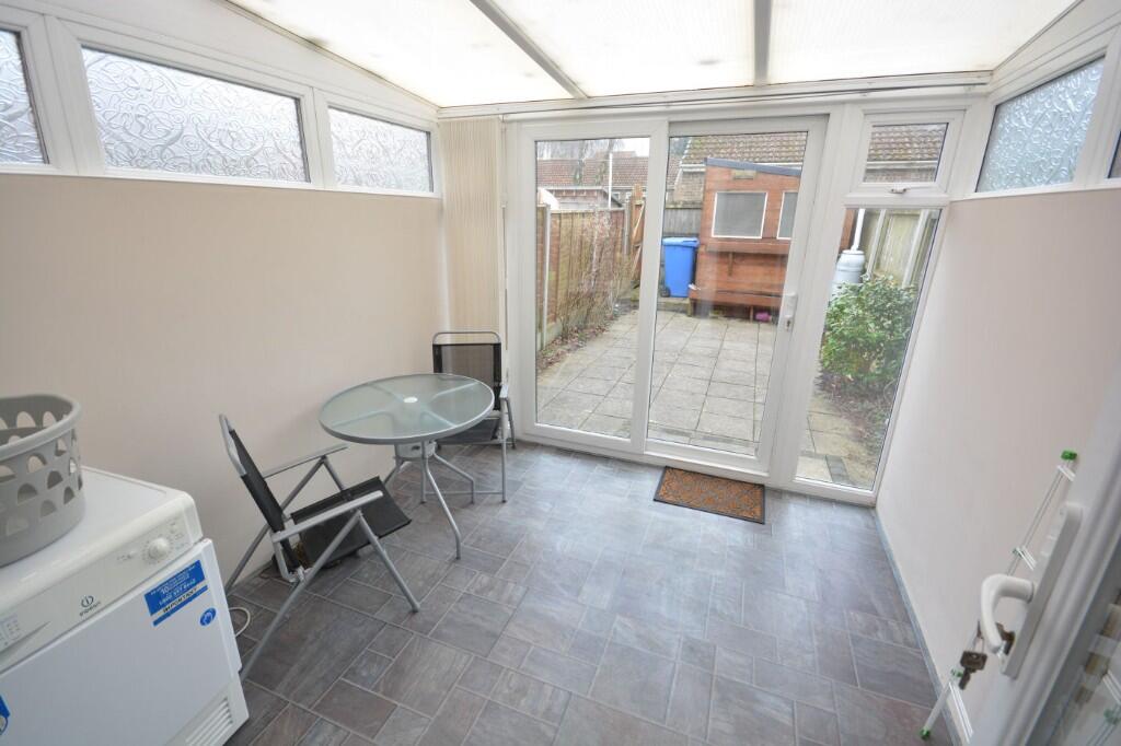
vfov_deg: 77.3
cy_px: 373
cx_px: 560
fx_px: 467
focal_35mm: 15
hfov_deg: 100.4
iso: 400
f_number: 8
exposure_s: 1/25
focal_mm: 10
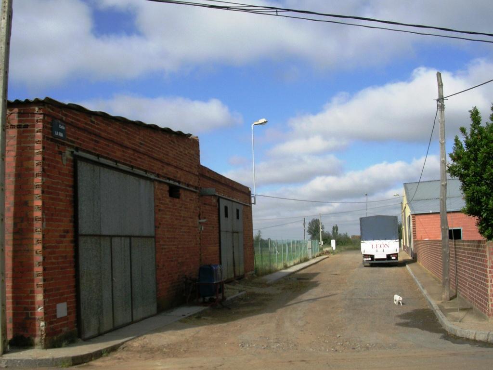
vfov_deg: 37.7
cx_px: 246
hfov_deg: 49.0
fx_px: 541
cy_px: 185
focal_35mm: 38
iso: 71
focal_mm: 5.8
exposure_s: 1/505
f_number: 5.6
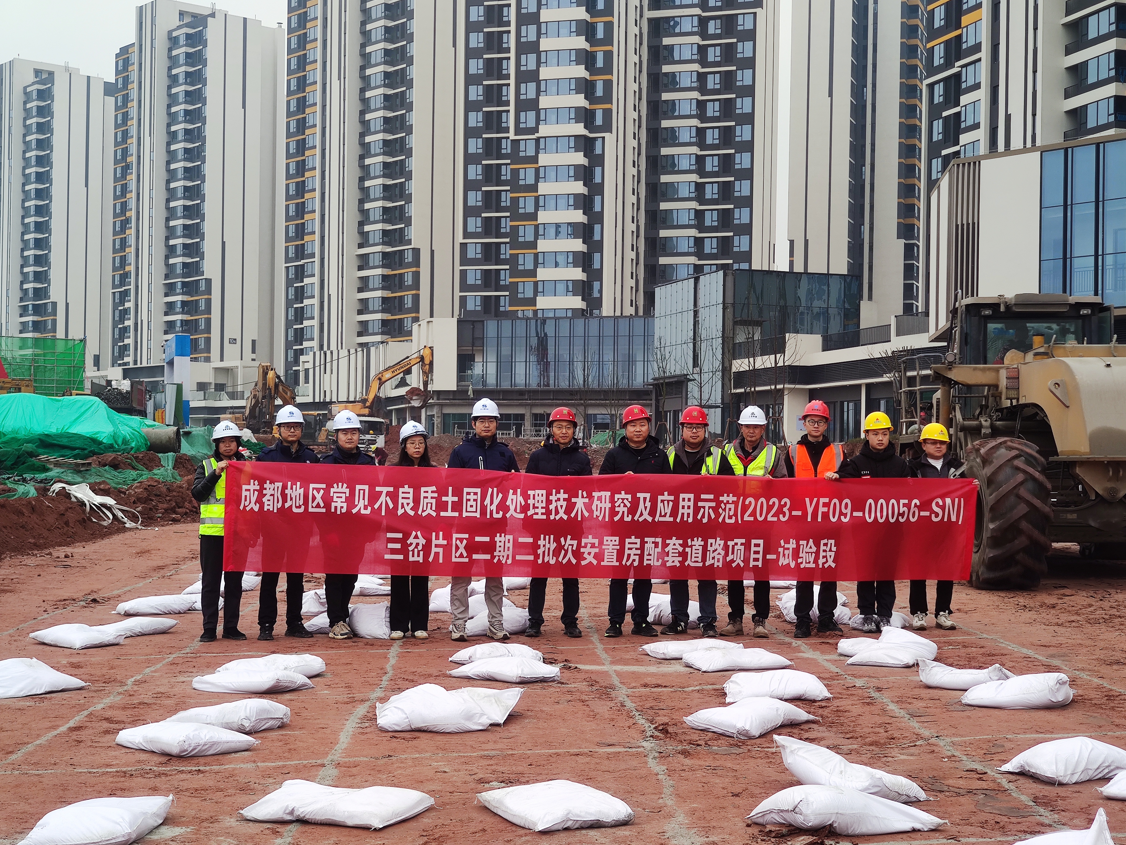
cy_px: 445
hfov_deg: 36.2
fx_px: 1724
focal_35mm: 53
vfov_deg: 27.5
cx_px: 607
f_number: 2
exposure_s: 1/155
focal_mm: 8.16
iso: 50
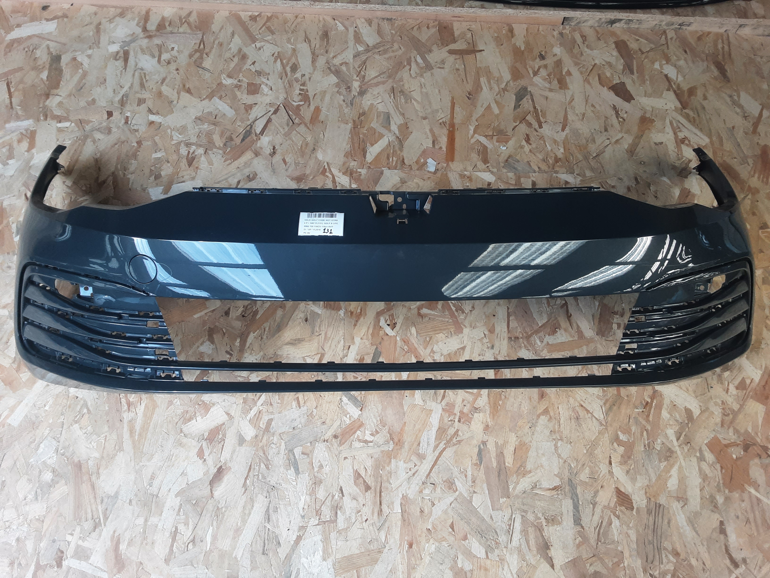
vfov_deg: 51.4
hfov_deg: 65.3
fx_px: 601
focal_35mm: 27
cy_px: 289
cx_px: 385
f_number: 1.9
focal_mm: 2.91
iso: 50
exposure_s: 1/50
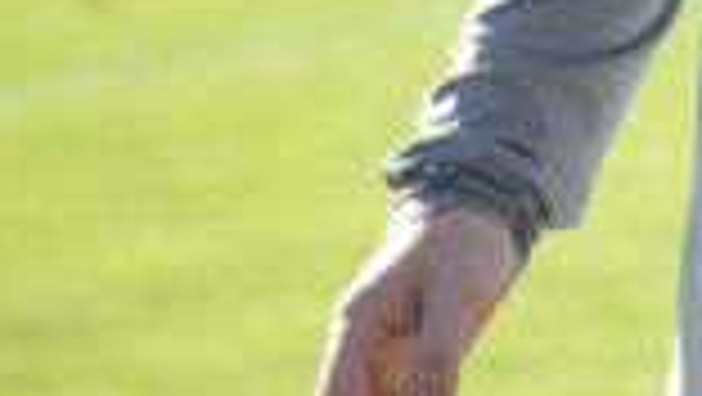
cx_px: 1449
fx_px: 22147
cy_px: -526
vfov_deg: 1.0
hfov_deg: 1.8
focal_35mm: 1189
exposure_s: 1/800
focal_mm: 170
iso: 400
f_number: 5
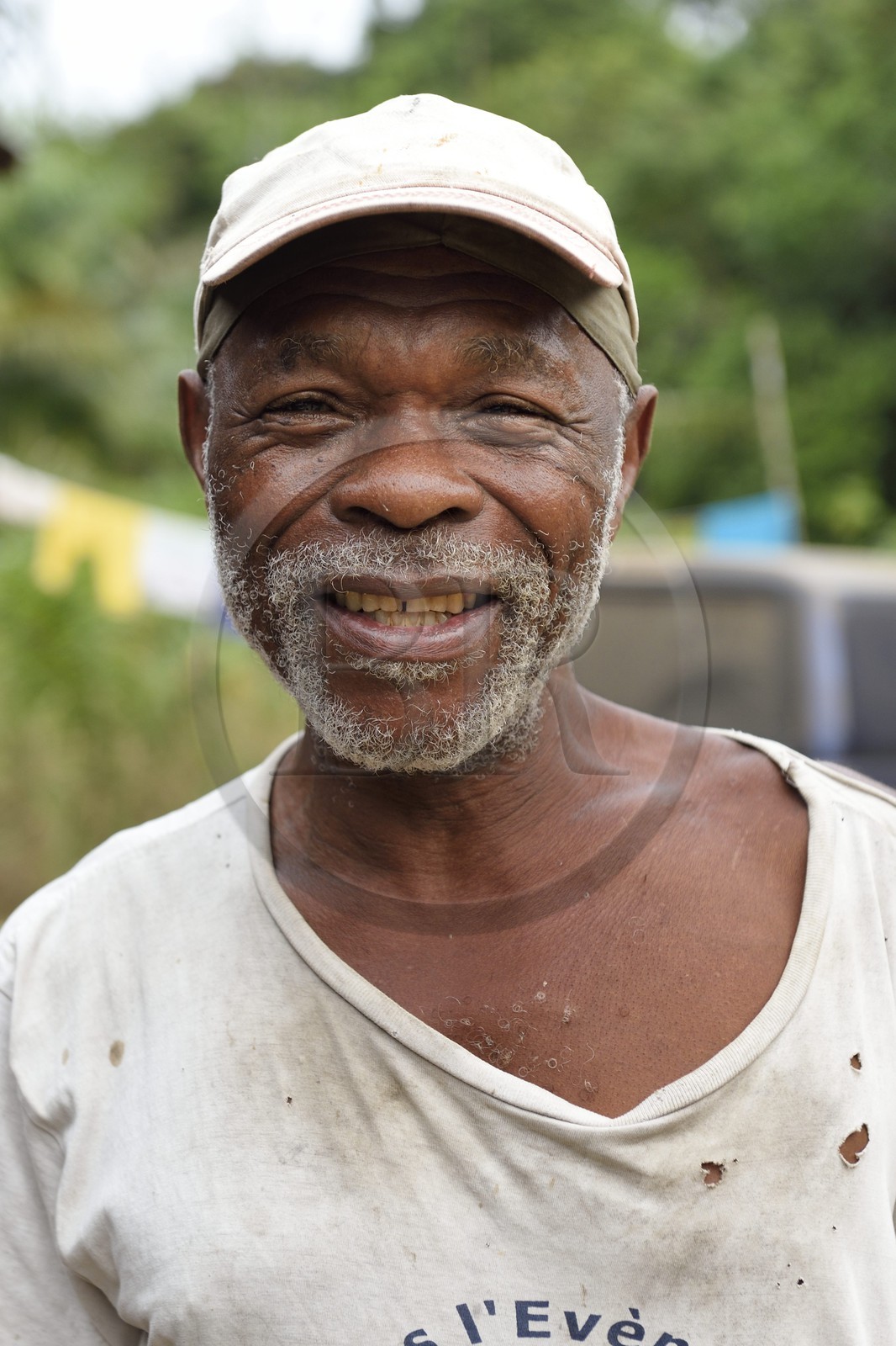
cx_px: 448
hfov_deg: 19.4
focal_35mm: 70
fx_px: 2614
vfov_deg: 28.8
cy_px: 673
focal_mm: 70
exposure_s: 1/160
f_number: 5
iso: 800
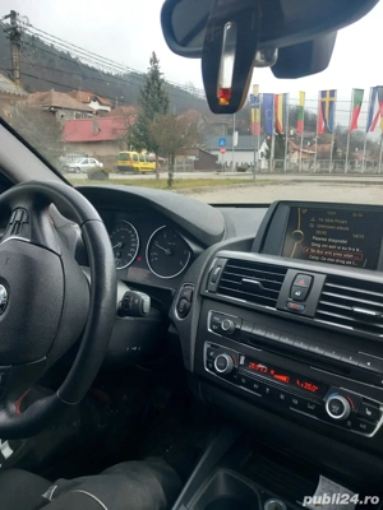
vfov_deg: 65.3
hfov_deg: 51.4
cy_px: 255
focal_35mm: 27
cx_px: 192
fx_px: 398
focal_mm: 4
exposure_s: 1/50
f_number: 1.8
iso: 50
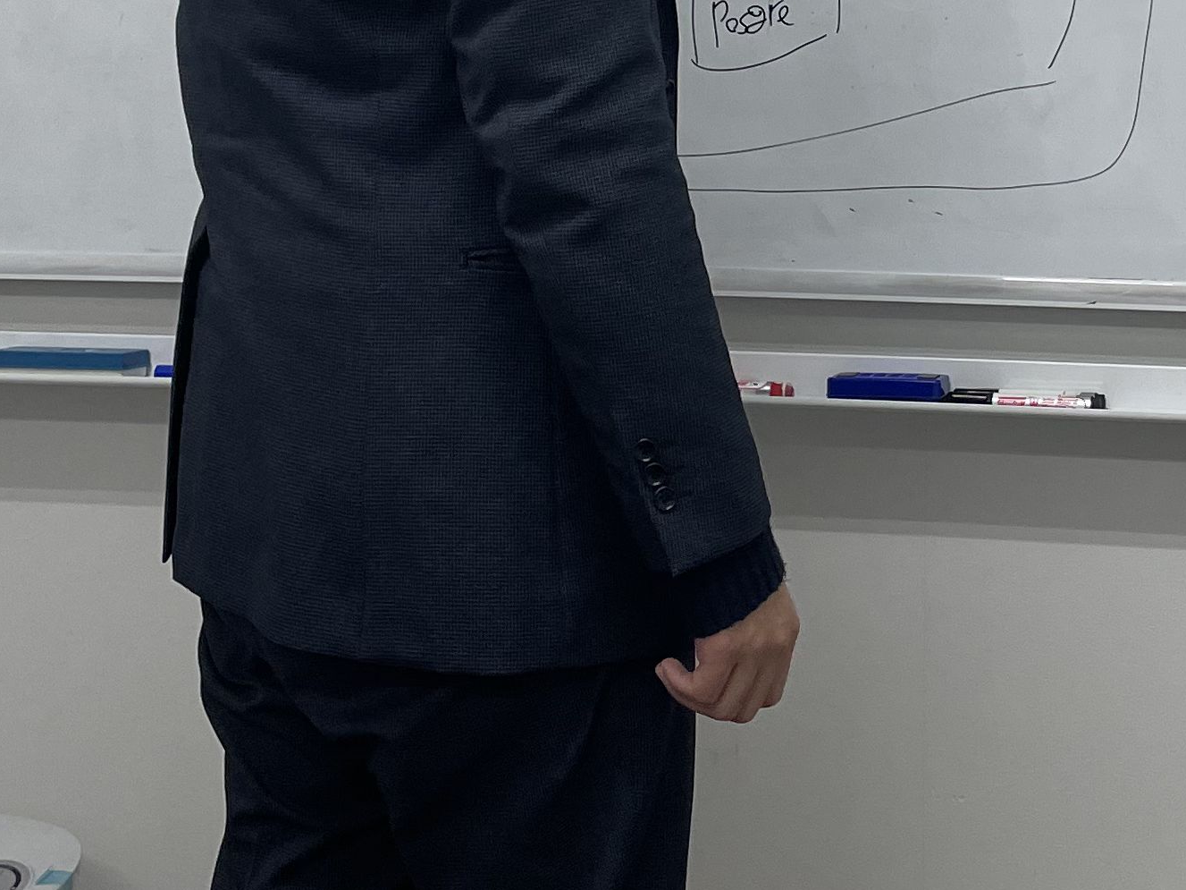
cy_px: -64
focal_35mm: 79
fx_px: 2706
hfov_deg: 24.4
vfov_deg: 18.0
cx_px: 896
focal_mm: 4.2
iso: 100
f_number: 1.6
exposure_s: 1/120
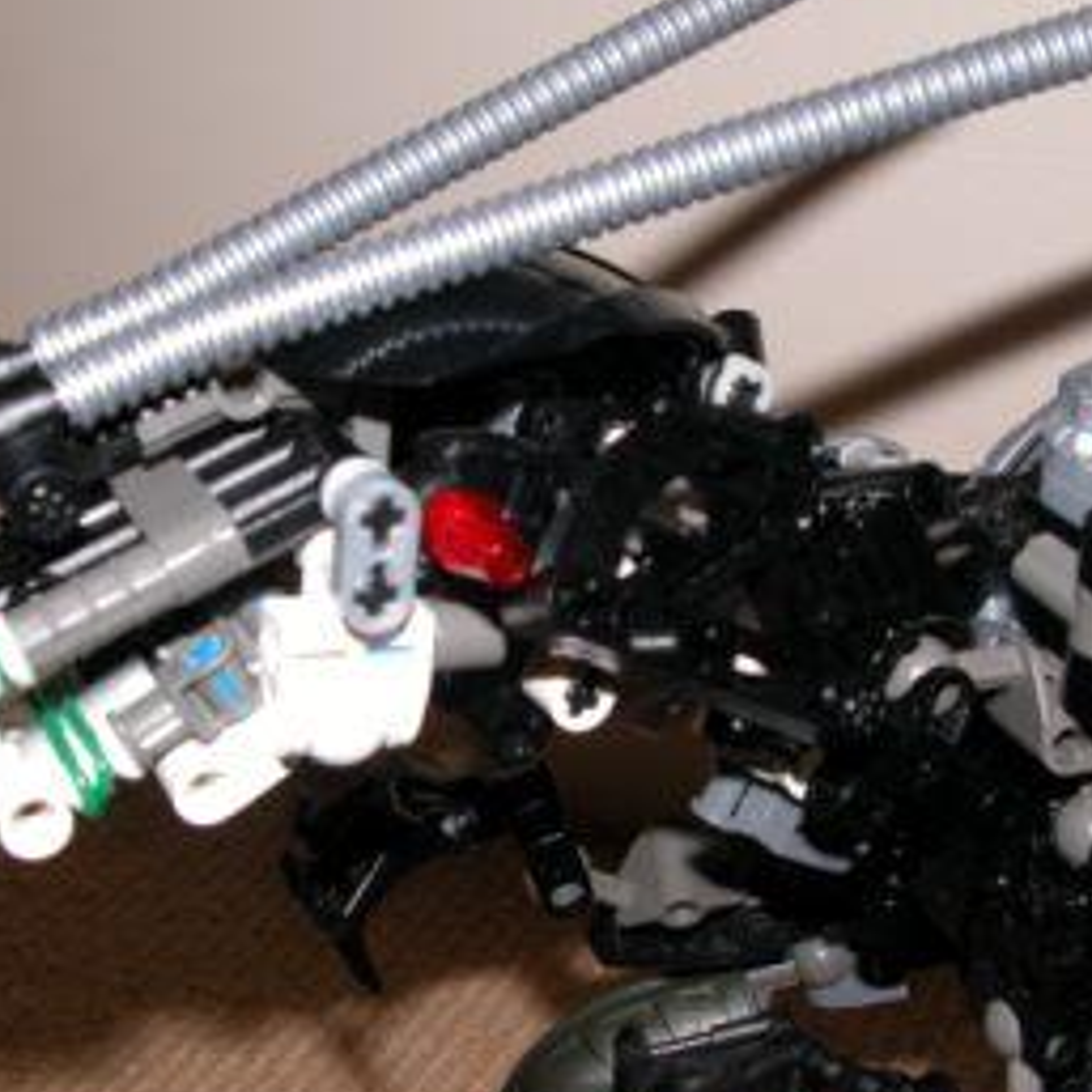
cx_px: 523
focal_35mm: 54
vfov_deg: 31.6
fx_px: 1927
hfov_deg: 31.6
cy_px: 578
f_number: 5
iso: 100
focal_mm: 9.2
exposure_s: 1/60
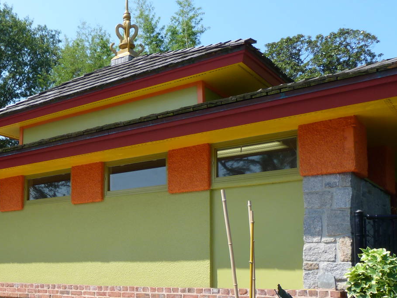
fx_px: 505
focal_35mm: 44
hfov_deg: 40.9
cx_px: 73
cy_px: 248
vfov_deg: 31.8
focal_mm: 4.5
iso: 80
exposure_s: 1/200
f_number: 5
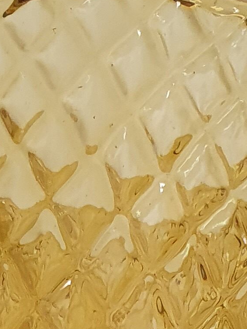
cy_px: 729
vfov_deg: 12.1
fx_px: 1313
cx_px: 84
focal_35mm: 138
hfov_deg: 10.7
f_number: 2.4
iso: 200
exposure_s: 1/60
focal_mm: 4.32
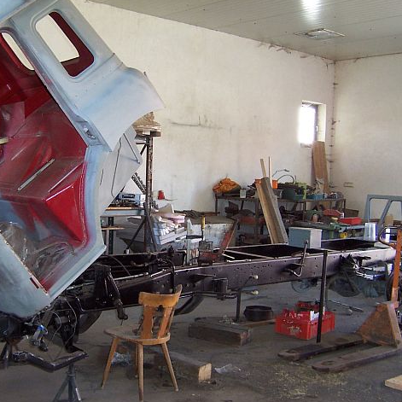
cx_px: 171
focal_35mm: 42
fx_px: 552
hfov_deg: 39.9
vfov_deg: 40.0
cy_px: 202
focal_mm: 5.6
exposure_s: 1/30
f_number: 2.8
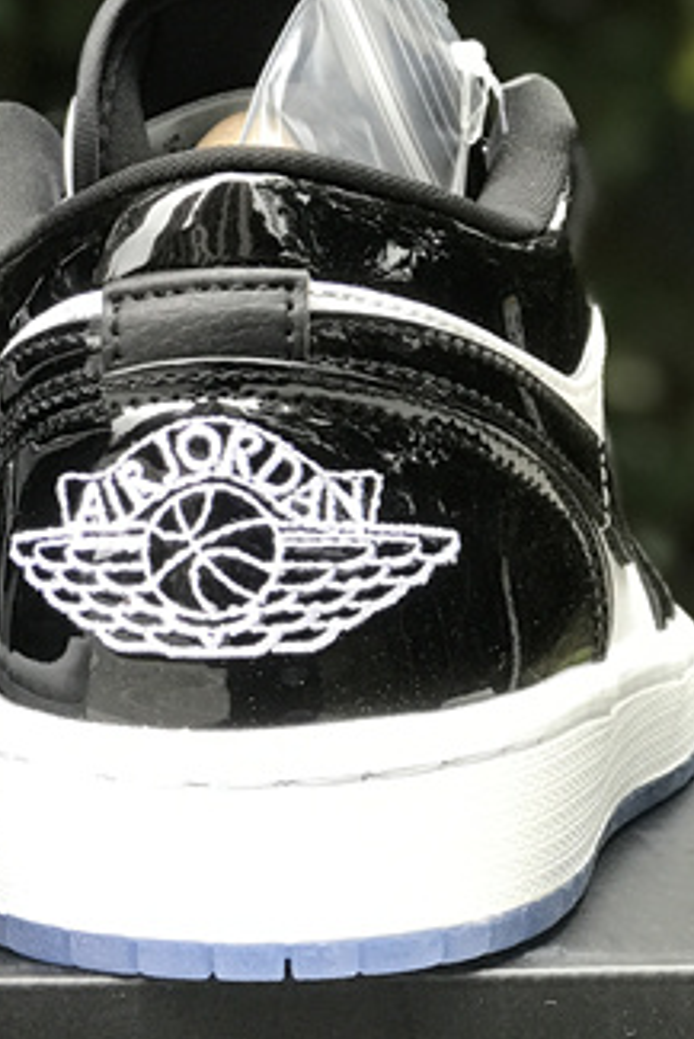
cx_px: -118
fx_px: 3899
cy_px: 449
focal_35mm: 135
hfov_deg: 10.0
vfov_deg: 15.2
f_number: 2.8
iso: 50
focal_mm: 6.6
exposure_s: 1/50
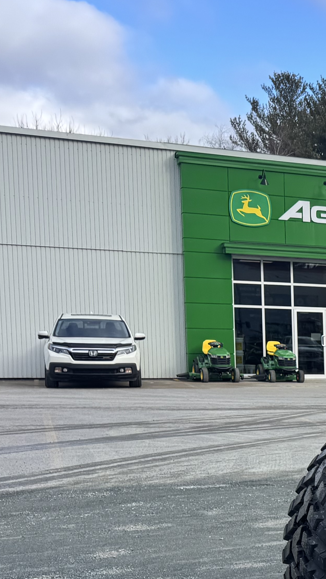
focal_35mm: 67
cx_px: 710
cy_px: 447
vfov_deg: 30.8
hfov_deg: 14.1
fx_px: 1030
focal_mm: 6.76
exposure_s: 1/1597
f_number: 1.78
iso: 80
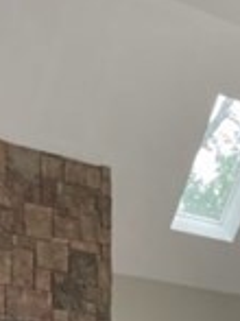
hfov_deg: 16.6
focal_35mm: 85
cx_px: 284
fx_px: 787
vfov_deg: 20.2
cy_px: 465
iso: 80
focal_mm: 4.2
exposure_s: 1/121
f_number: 1.6
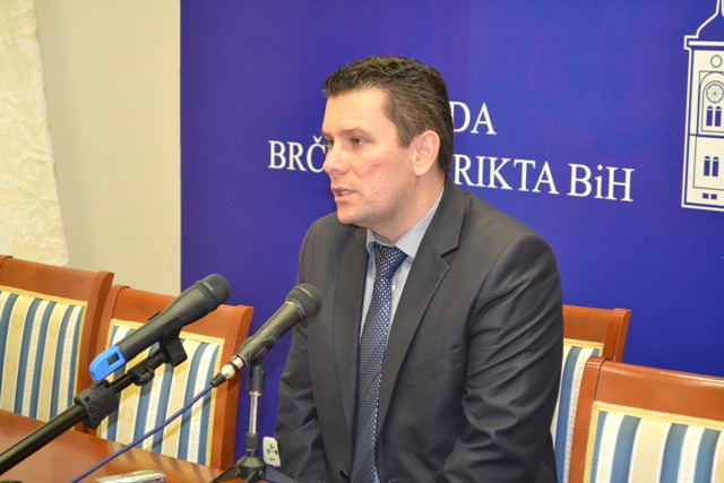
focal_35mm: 78
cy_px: 242
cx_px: 362
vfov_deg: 17.5
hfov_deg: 26.0
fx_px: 1569
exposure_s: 1/60
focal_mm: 52
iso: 2800
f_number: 5.6
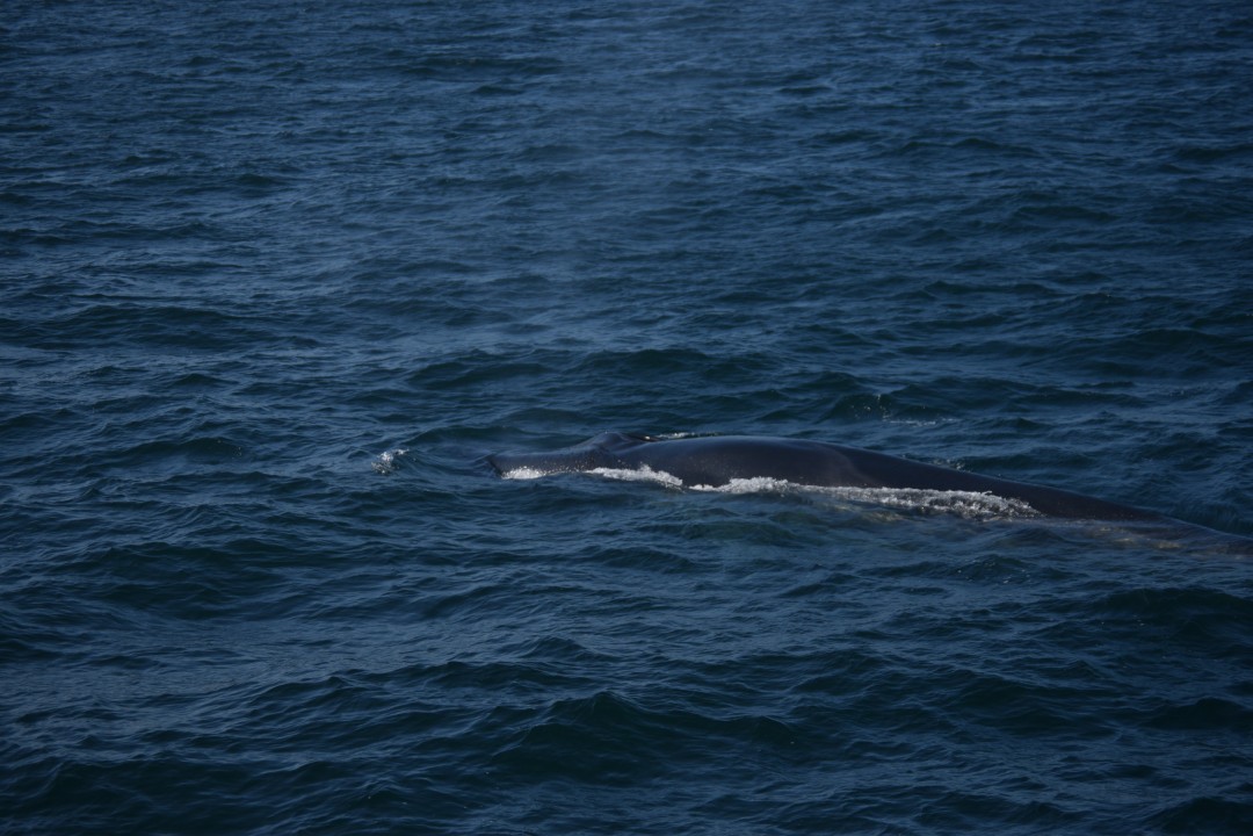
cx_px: 626
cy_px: 418
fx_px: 3915
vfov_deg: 12.2
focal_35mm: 112
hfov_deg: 18.2
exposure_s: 1/4000
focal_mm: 75
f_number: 4.2
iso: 200
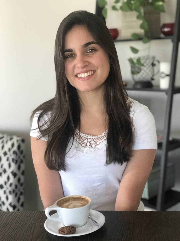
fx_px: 395
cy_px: 120
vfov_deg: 33.8
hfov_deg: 25.7
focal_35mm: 57
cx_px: 90
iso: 160
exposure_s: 1/60
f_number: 2.8
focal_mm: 6.6
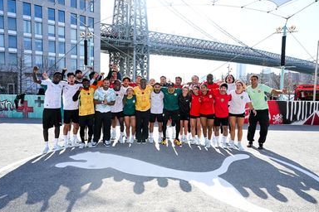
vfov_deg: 51.3
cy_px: 104
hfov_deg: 71.5
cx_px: 154
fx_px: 222
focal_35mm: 25
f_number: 8
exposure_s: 1/200
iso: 200
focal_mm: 24
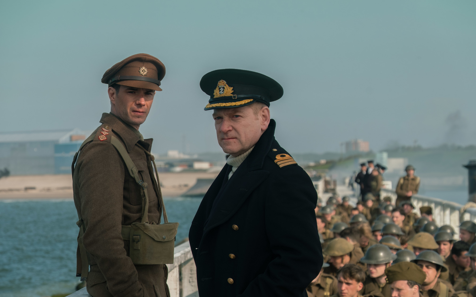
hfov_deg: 13.0
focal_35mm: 161
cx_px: 237
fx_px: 2089
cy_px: 158
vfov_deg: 8.1
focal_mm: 104.2
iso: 250
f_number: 8
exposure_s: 1/250
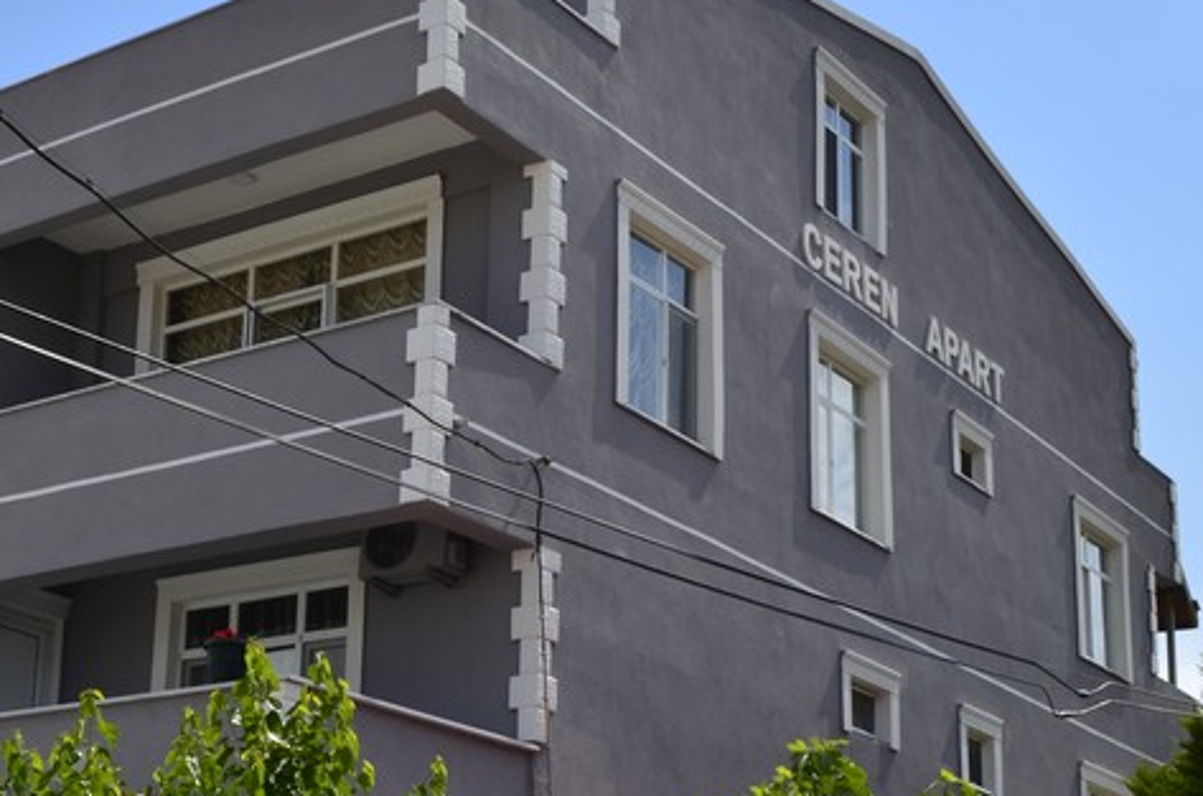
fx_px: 2167
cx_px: 308
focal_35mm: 65
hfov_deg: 30.5
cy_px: 623
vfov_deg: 20.6
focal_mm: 20
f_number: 11
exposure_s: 1/180
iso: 100
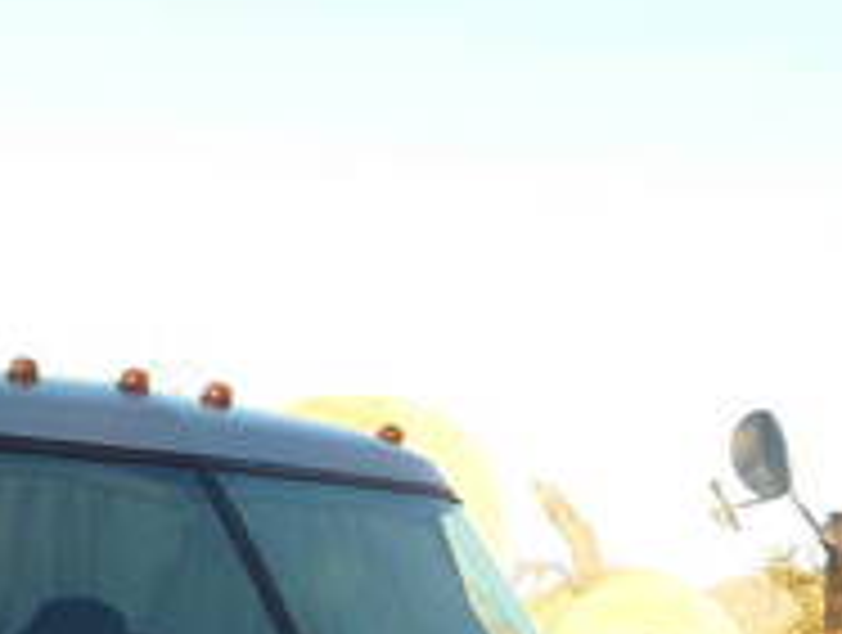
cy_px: 755
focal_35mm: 147
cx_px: 414
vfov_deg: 10.0
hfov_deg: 13.4
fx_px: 3583
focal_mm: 6
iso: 125
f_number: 3.9
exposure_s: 1/160
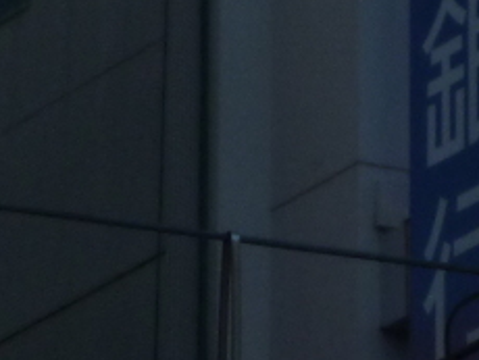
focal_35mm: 678
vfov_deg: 2.2
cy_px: 31
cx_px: 446
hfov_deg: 2.9
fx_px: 9392
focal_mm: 22
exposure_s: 1/640
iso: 125
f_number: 6.3
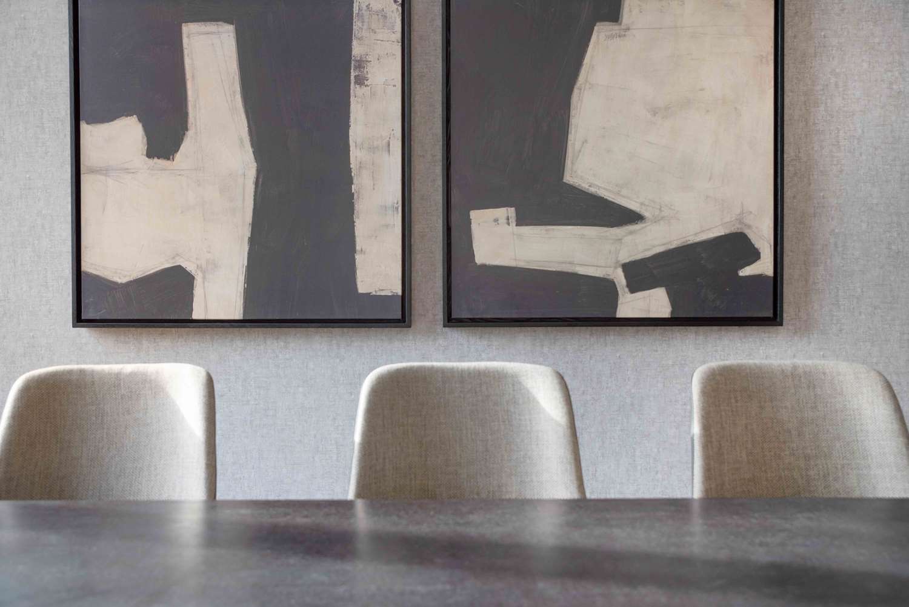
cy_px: 304
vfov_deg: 37.9
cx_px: 454
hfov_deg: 54.4
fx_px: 884
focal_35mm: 35
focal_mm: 35
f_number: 4
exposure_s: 1/30
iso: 200
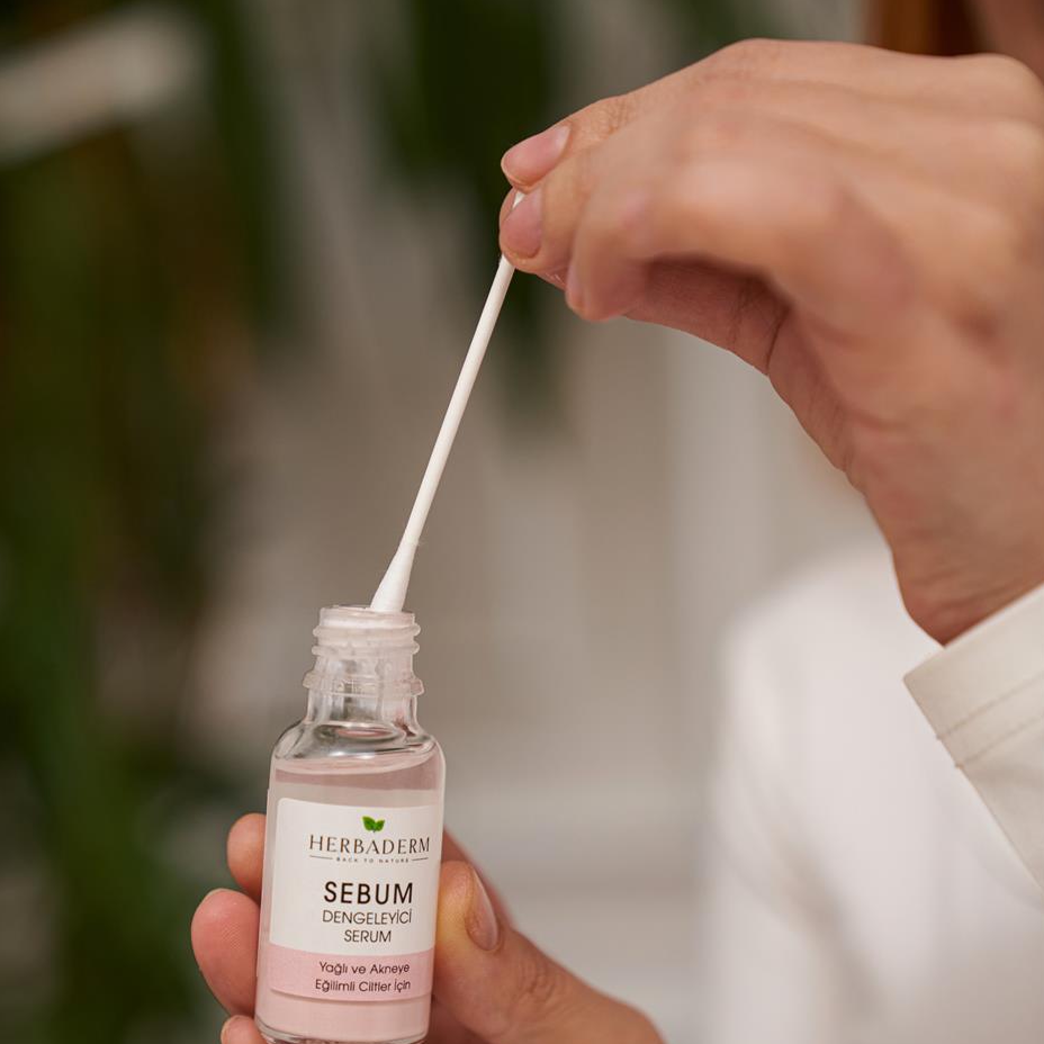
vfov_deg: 19.3
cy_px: 623
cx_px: 524
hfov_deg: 19.3
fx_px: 3071
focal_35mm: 90
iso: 400
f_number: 3.2
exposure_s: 1/160
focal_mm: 70
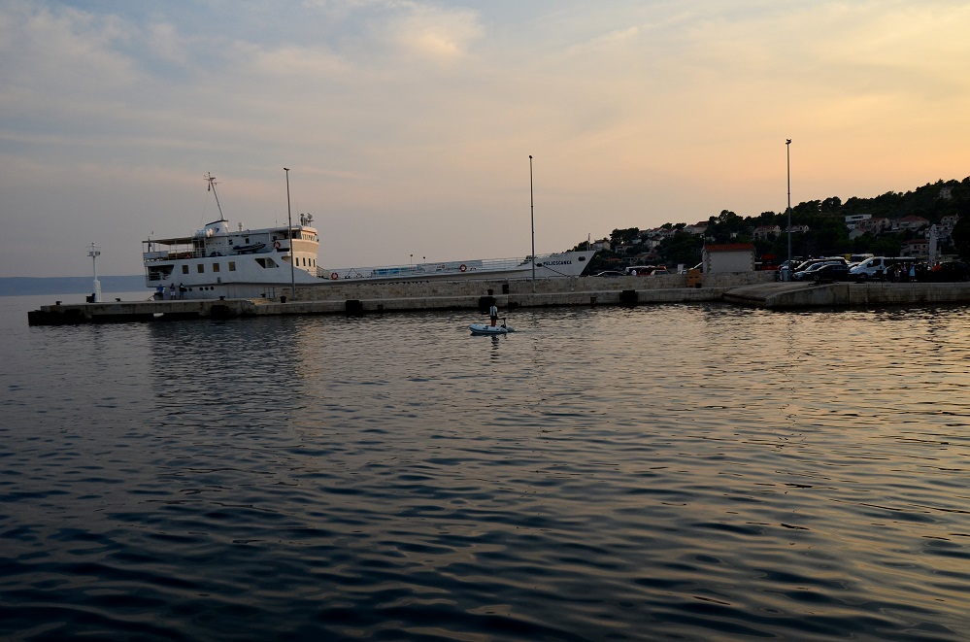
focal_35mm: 33
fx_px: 887
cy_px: 321
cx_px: 485
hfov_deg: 57.3
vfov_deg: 39.8
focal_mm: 22
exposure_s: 1/640
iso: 400
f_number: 5.6
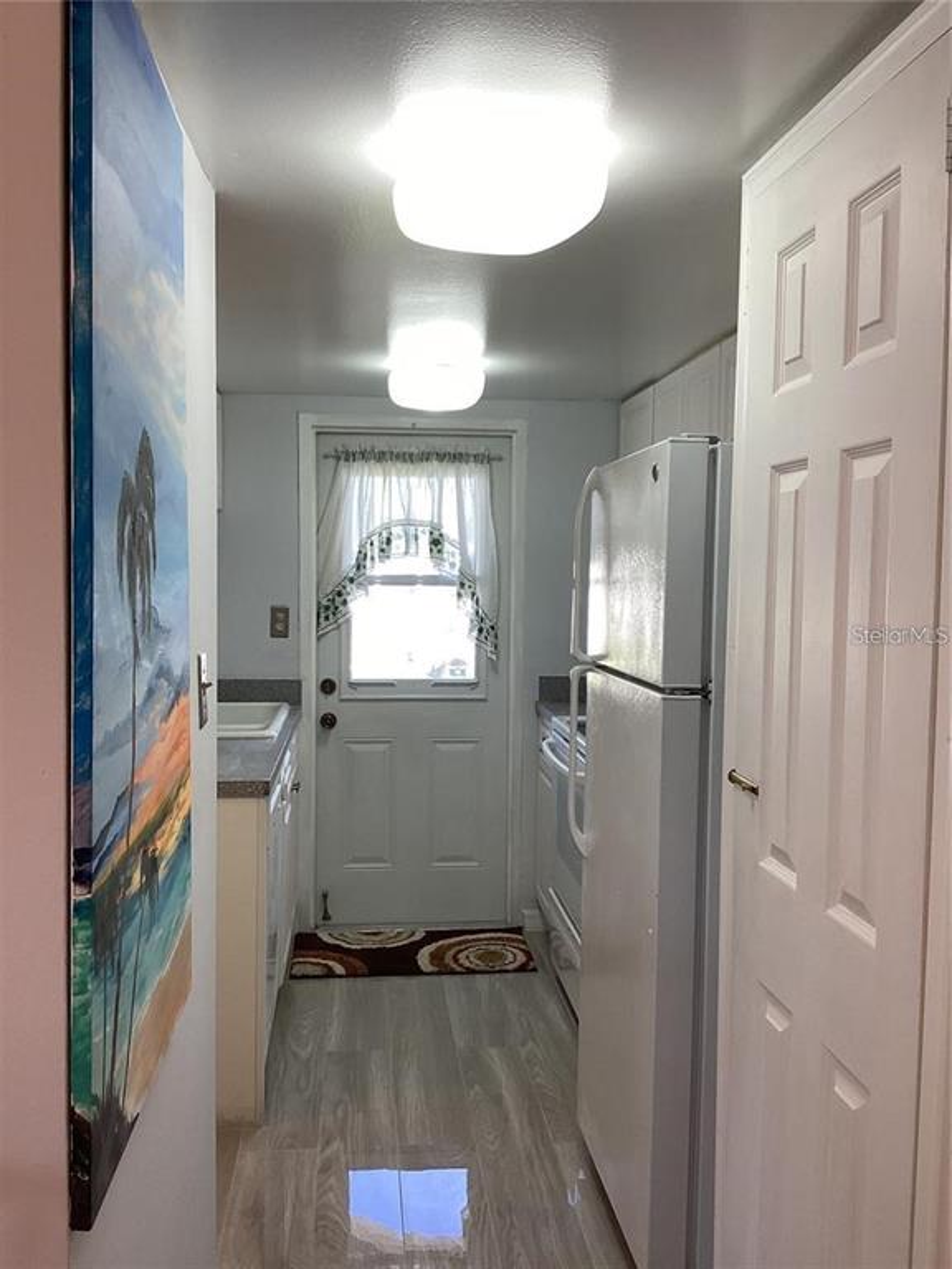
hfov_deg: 45.4
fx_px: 1137
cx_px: 476
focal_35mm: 31
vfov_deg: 58.4
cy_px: 634
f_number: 2.4
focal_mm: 3.3
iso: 64
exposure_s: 1/60
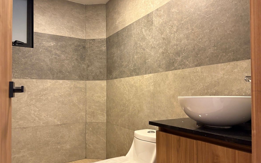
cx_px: 130
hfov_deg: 66.5
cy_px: 89
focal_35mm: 28
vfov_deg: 44.5
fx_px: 199
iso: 320
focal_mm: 5.96
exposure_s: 1/60
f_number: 1.6
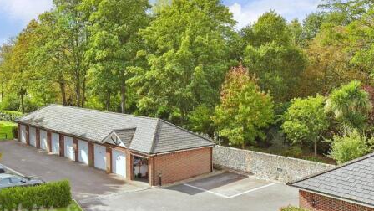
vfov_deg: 25.9
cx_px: 142
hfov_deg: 44.2
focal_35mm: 46
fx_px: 456
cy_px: 88
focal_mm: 20
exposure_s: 1/160
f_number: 14
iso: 500
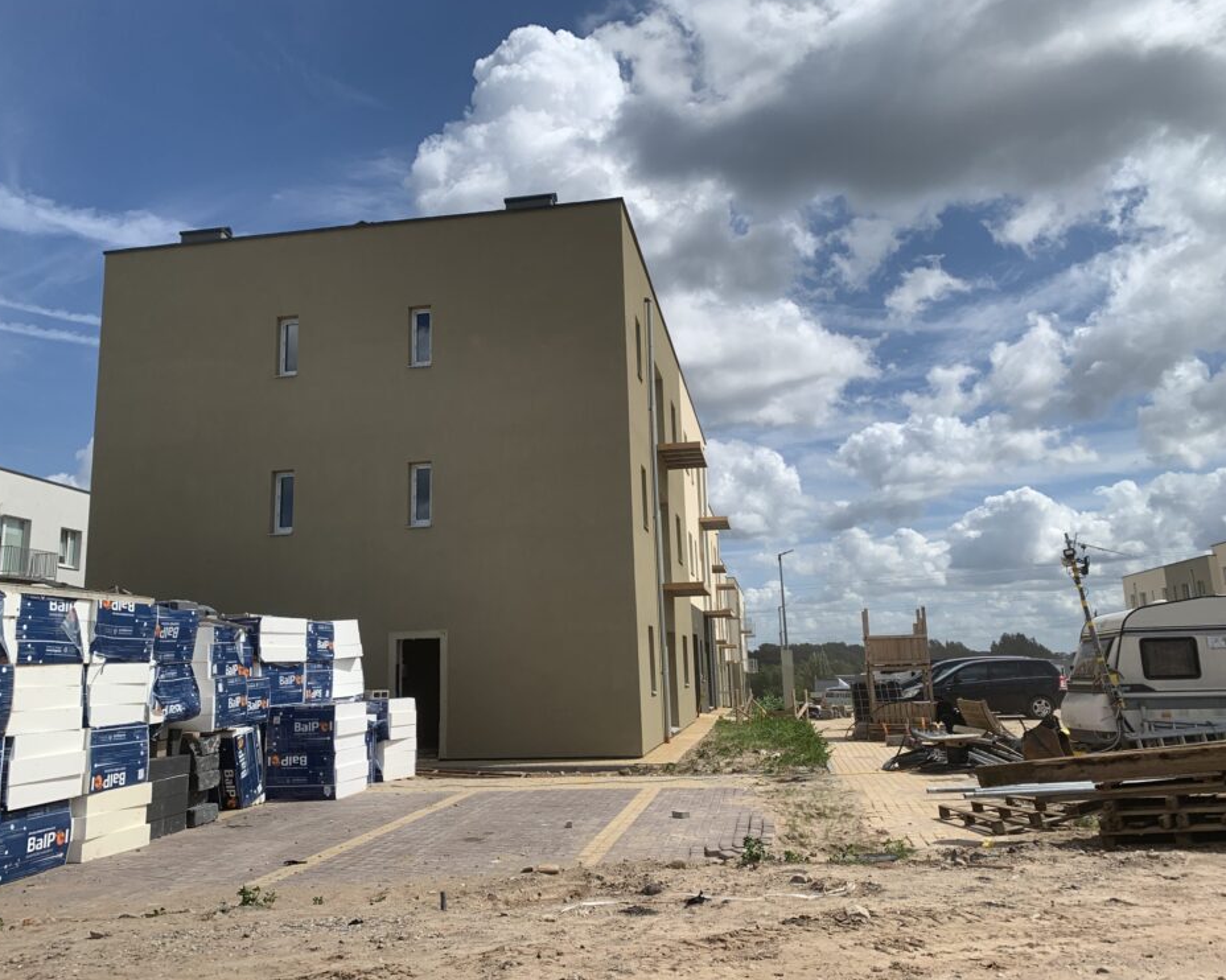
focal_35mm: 28
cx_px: 595
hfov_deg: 62.2
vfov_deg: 51.5
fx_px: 1016
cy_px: 474
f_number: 1.8
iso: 25
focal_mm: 4.25
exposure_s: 1/4902
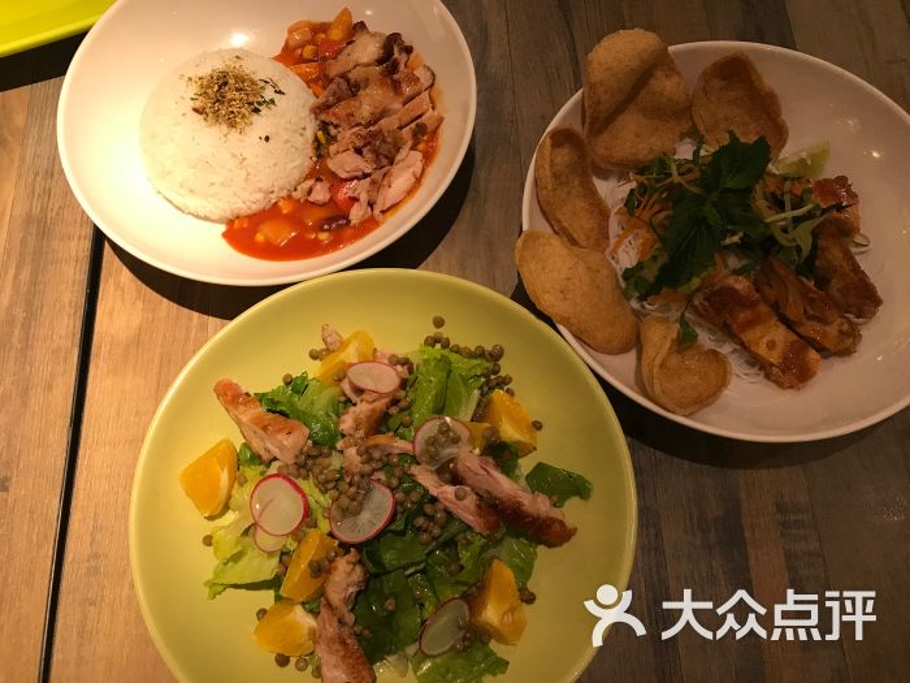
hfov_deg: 63.4
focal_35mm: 28
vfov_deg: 49.7
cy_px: 342
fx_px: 736
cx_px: 455
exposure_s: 1/33
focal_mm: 3.99
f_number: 1.8
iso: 32
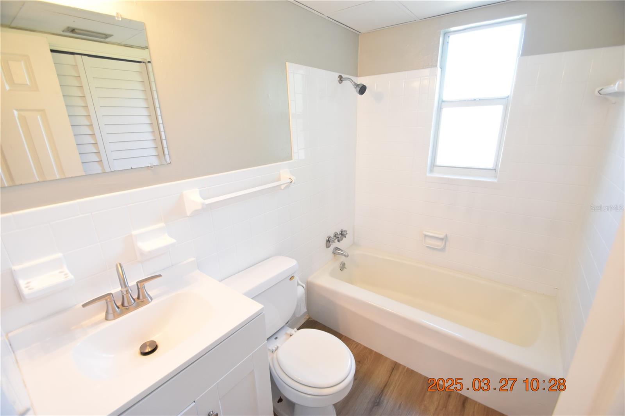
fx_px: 260
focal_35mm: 15
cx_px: 312
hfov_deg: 100.4
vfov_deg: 77.3
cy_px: 208
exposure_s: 1/60
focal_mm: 10
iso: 800
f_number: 4
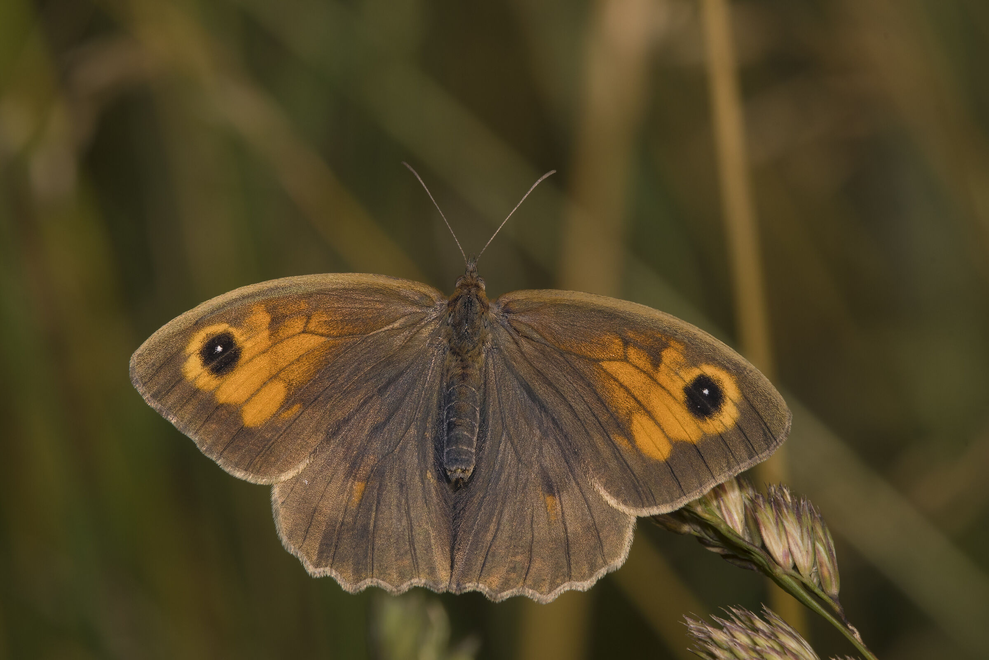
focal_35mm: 315
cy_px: 330
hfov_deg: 6.5
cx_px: 494
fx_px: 8653
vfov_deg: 4.4
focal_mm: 210
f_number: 11
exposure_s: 1/200
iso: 125
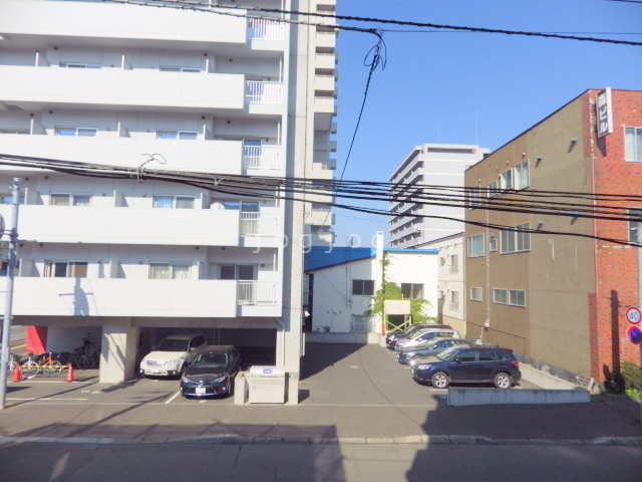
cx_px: 321
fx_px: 408
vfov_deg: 61.1
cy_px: 241
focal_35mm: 22
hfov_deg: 76.4
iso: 100
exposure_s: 1/200
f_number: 9.7
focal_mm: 4
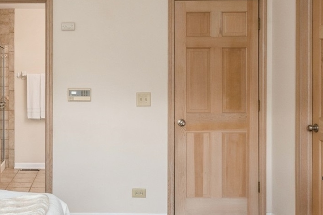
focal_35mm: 51
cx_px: 66
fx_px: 458
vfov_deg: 26.4
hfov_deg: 37.5
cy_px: 73
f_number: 9
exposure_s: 1/8
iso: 200
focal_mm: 18
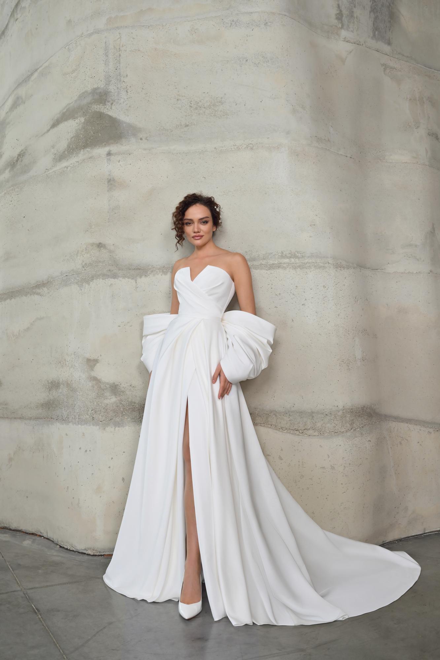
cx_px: 220
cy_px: 330
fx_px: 541
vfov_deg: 62.8
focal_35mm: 30
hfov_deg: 44.3
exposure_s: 1/160
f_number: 5.6
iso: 640
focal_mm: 29.5
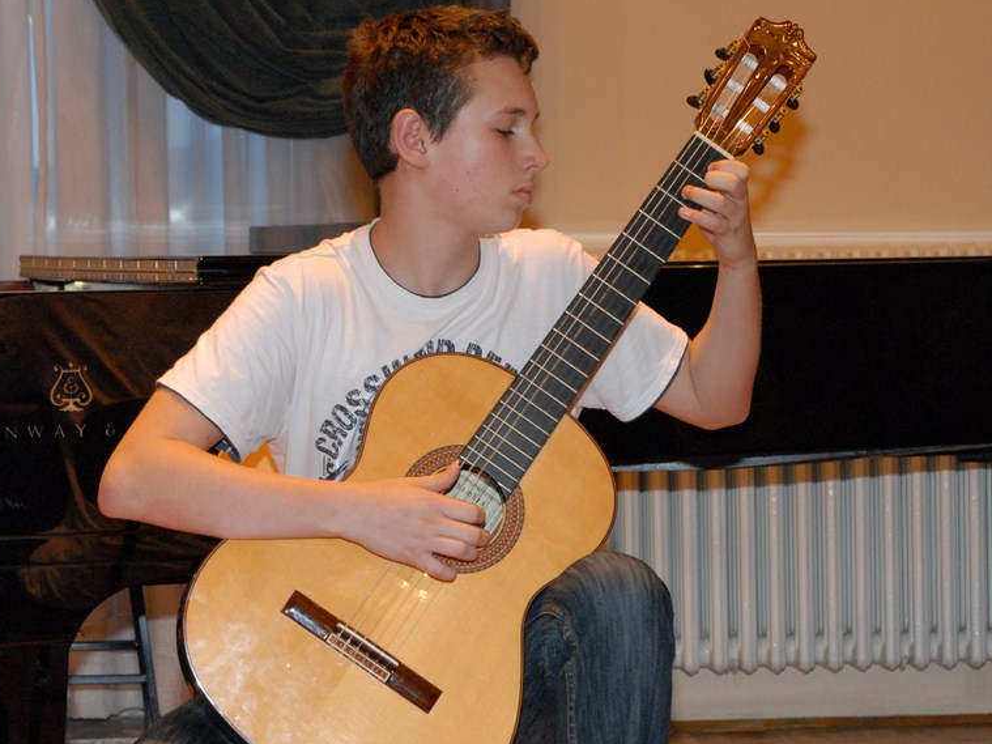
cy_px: 379
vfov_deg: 13.1
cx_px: 439
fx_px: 3238
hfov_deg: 17.4
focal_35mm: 113
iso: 1000
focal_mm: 58
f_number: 7.1
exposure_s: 1/60
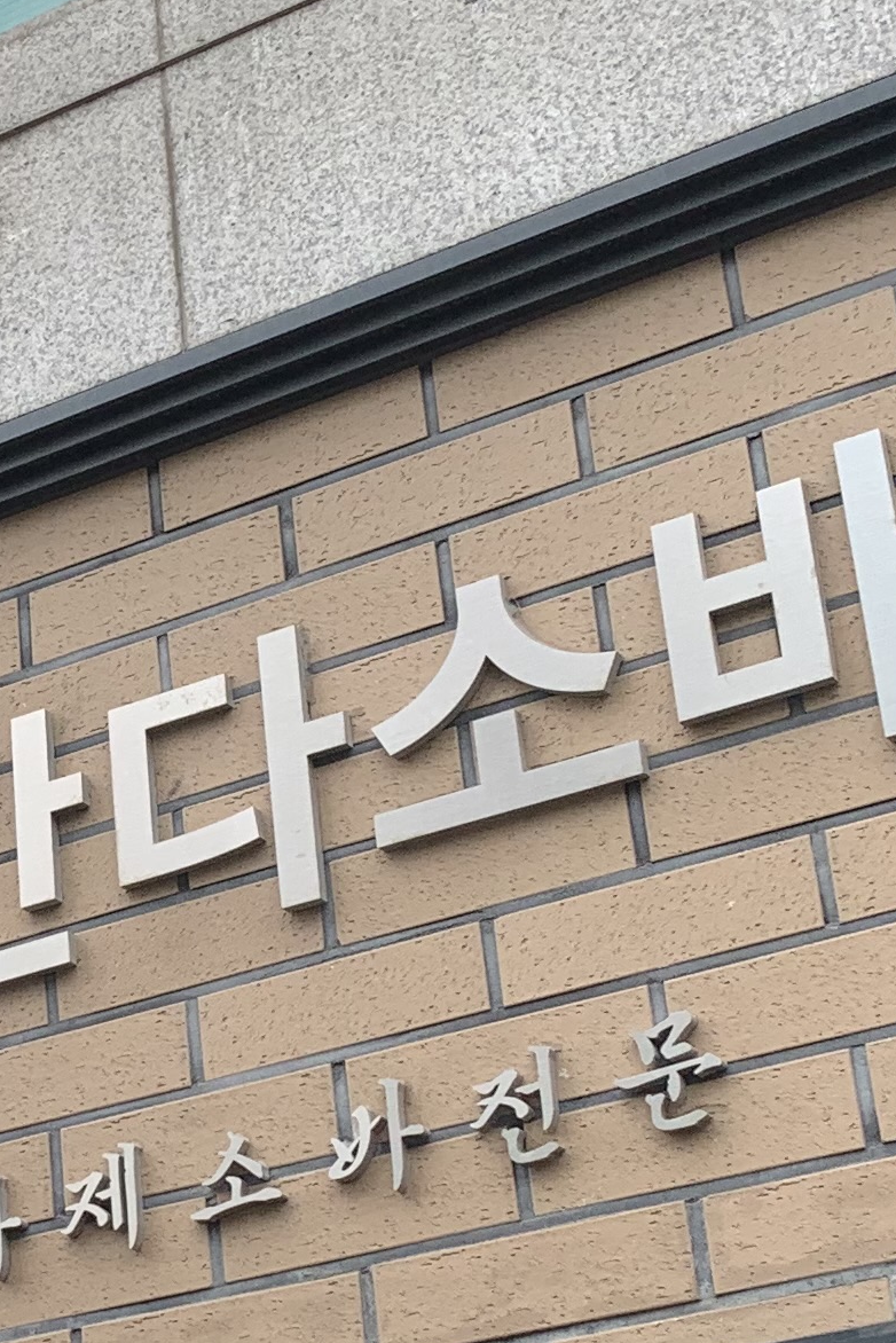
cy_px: 867
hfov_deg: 14.1
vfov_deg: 21.8
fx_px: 3470
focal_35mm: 93
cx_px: -280
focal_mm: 4.25
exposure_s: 1/749
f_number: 1.8
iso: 25
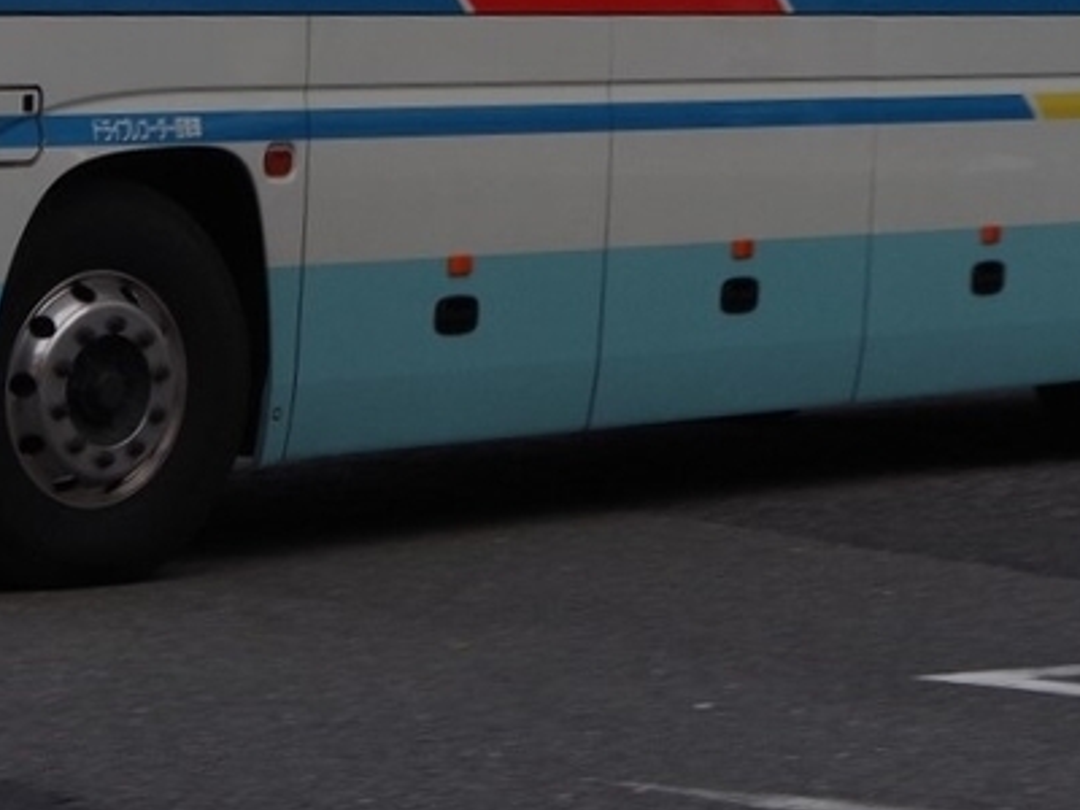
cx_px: 192
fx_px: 4867
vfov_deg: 9.4
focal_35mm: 156
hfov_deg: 12.6
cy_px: -69
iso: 400
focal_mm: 36
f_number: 6.3
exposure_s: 1/160
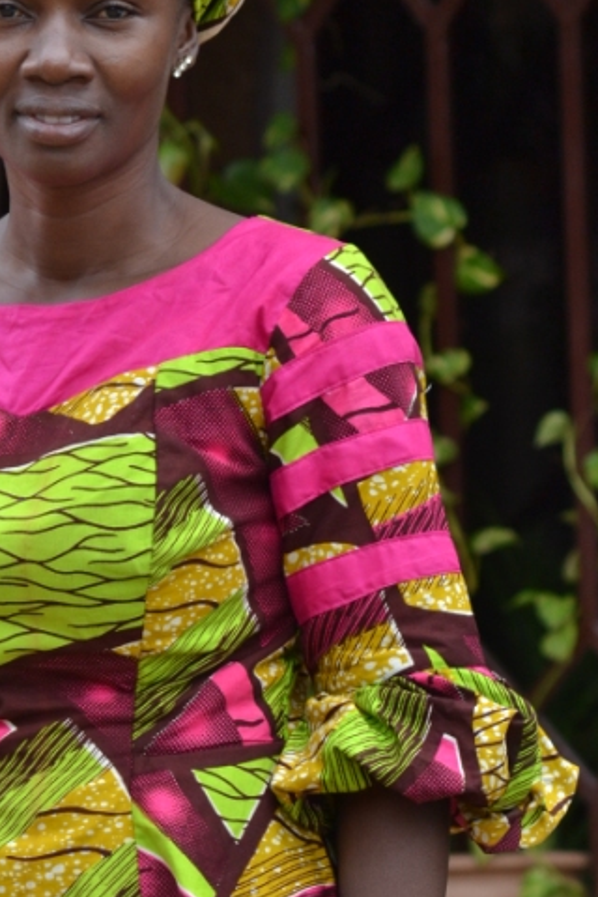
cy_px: 557
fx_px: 8770
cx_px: 18
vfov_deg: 5.9
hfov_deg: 3.9
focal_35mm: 352
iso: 220
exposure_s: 1/500
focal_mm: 110
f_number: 5.6
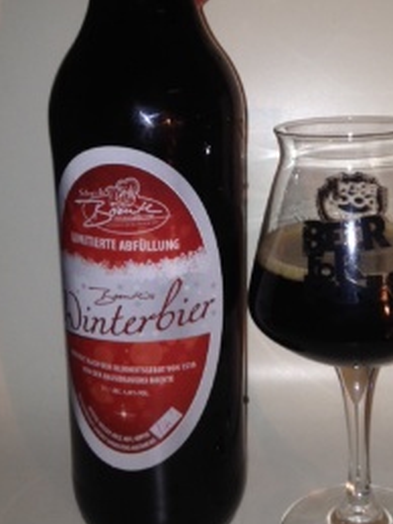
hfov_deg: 26.9
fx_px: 818
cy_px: 206
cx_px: 255
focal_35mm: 54
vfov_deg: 35.4
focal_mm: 4.28
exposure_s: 1/27
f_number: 2.4
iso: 50
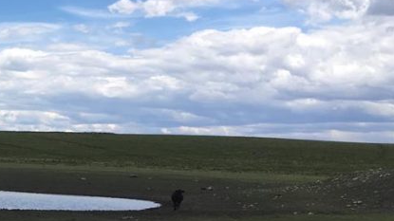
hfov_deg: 24.4
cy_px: 187
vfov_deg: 15.3
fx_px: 815
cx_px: -90
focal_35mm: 78
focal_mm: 4.15
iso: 25
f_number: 2.2
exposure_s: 1/1789
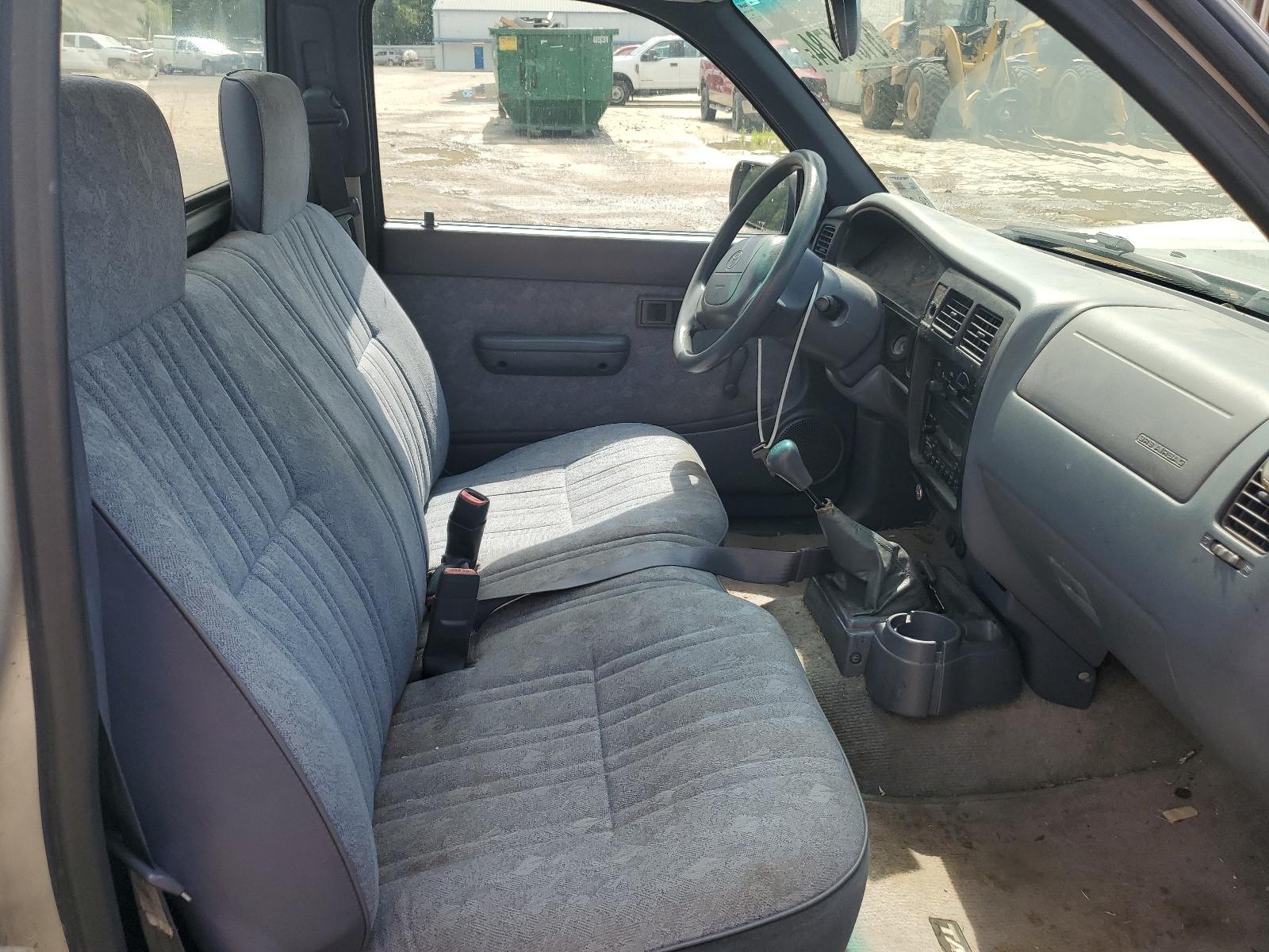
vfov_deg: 53.1
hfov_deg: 67.3
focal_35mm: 26
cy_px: 476
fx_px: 953
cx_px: 634
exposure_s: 1/1250
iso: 50
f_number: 1.5
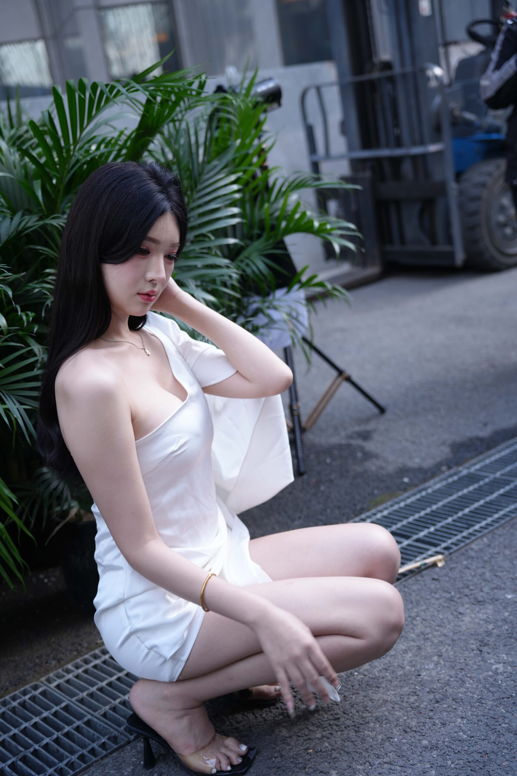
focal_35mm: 49
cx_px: 258
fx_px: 1053
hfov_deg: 27.6
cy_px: 388
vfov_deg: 40.4
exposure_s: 1/125
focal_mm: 48.9
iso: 100
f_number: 2.8
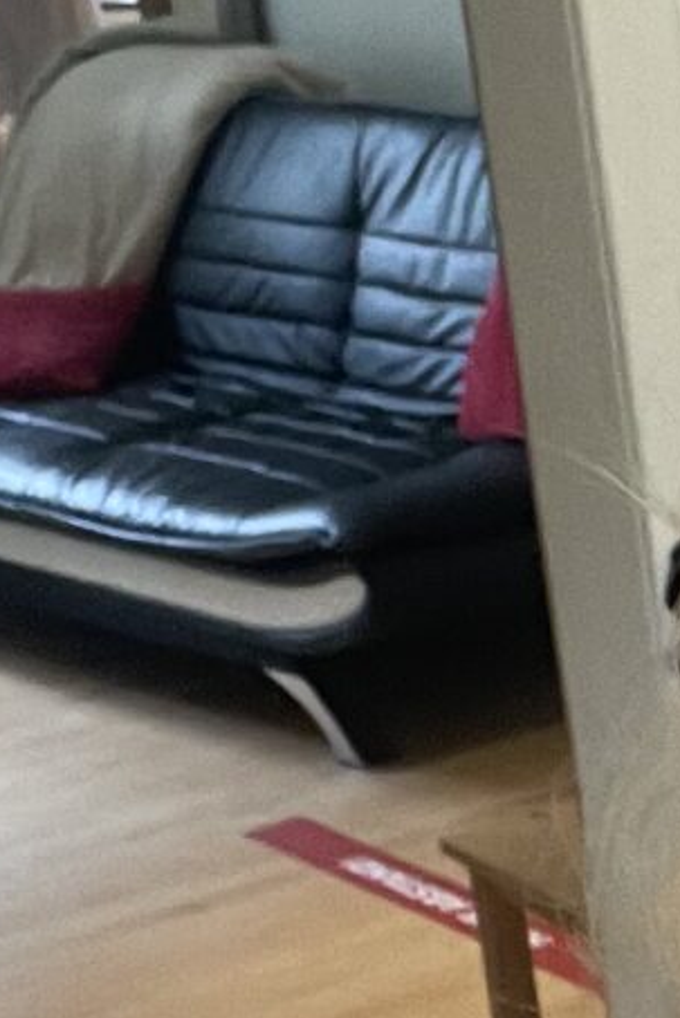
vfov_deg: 15.3
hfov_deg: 9.8
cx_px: 1268
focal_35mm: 132
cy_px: 928
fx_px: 3737
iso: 200
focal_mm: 2.71
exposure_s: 1/50
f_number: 2.2
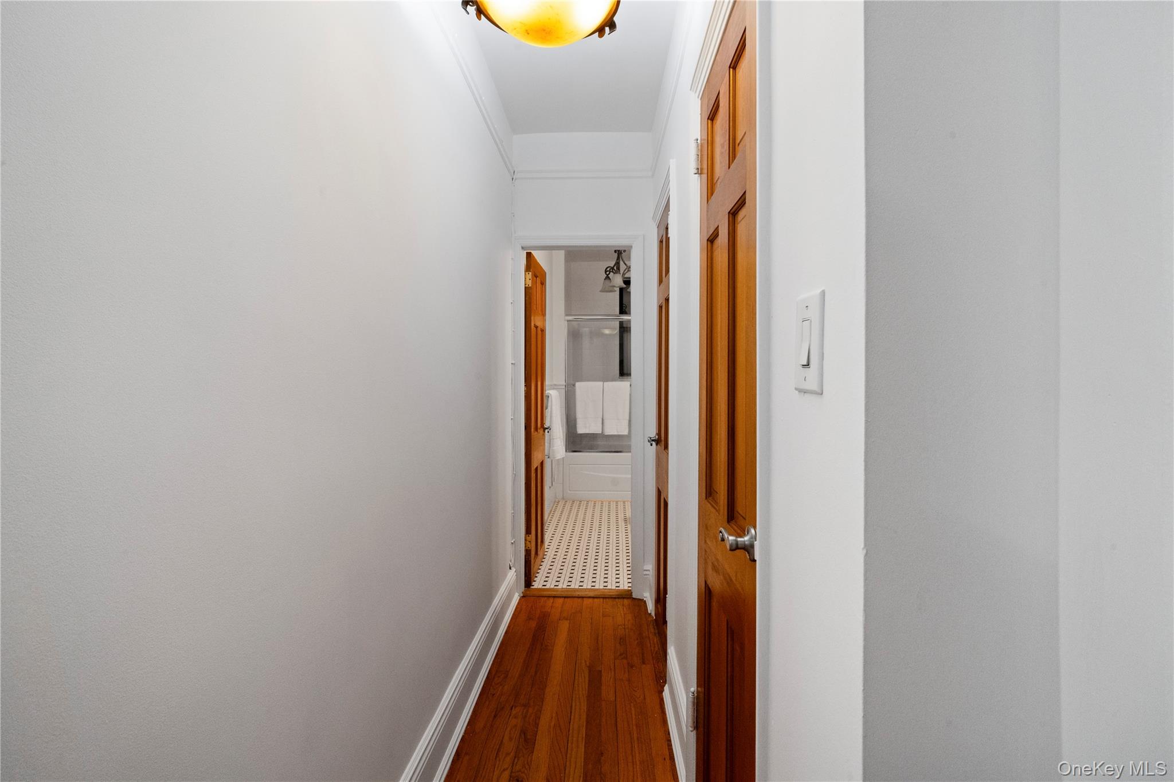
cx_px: 587
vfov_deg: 73.7
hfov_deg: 96.7
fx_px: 522
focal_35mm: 16
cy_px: 391
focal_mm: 16
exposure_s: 1/30
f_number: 11
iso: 1600
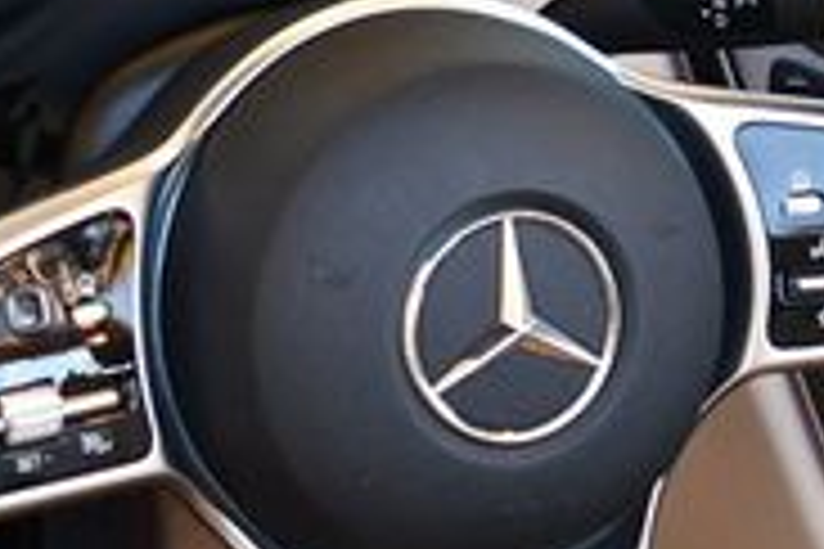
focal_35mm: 140
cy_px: 238
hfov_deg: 14.6
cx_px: 513
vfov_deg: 9.8
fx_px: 3204
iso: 560
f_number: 3.8
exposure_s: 1/250
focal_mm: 20
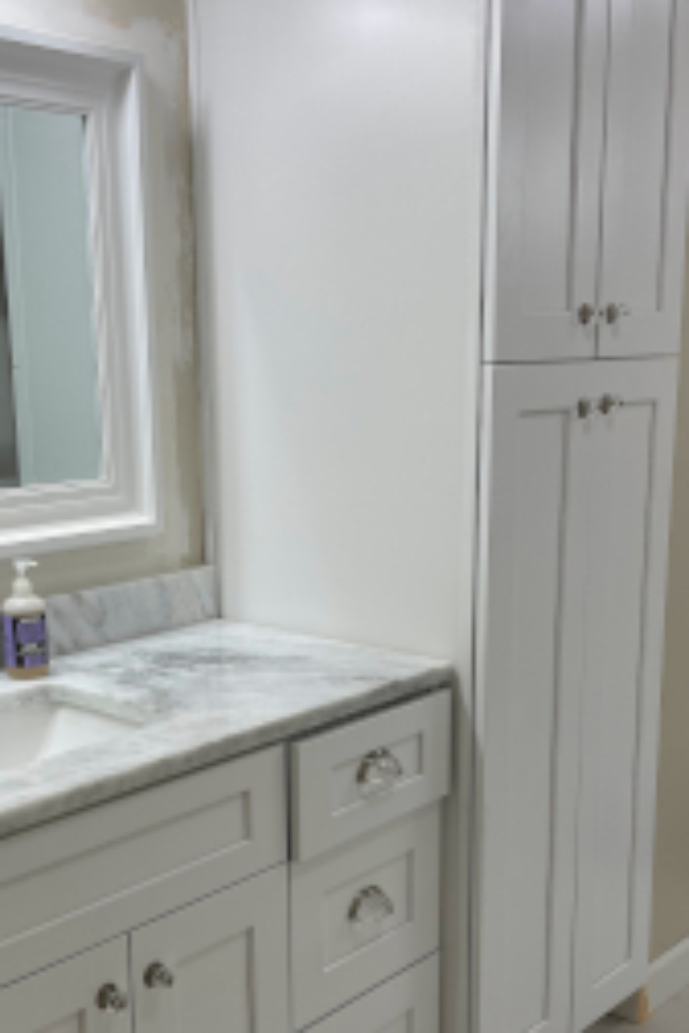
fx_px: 1234
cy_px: 635
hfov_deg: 31.1
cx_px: 258
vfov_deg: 45.1
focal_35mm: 43
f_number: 1.6
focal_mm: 5.1
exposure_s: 1/130
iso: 32
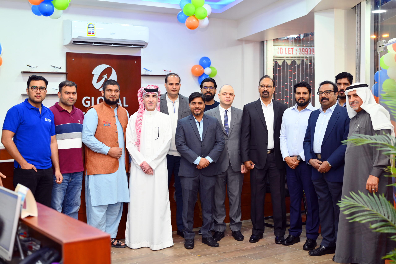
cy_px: 132
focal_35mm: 50
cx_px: 198
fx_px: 550
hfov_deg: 39.6
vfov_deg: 27.0
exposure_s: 1/160
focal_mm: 50
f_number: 2.8
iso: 500
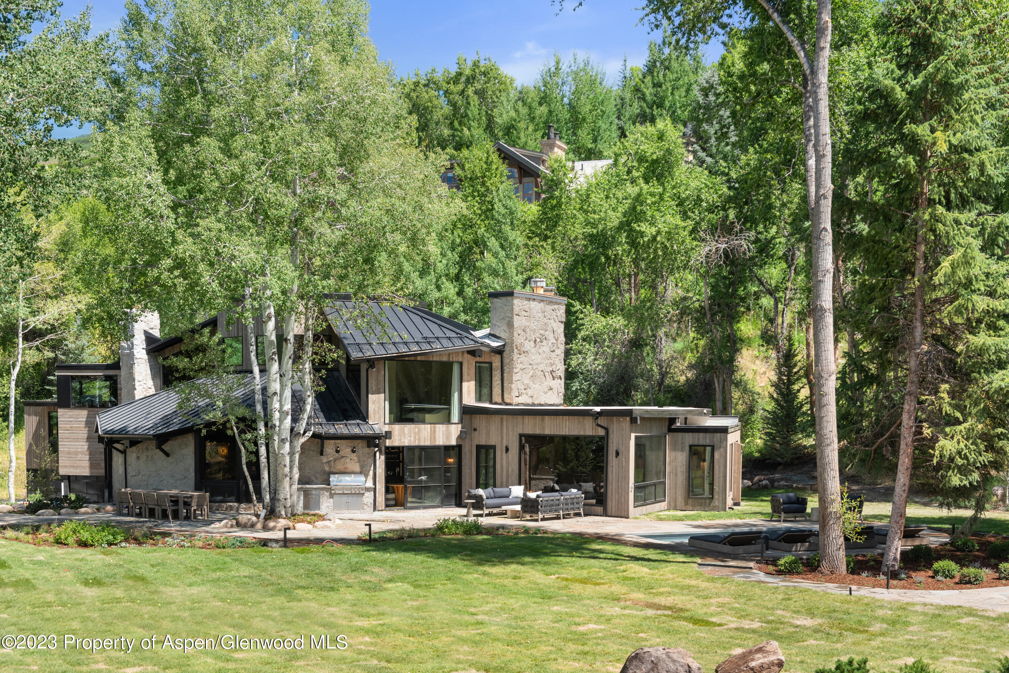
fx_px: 1262
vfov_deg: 29.9
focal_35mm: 45
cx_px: 504
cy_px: 336
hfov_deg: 43.6
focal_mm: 45
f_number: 7.1
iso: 400
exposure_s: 1/160
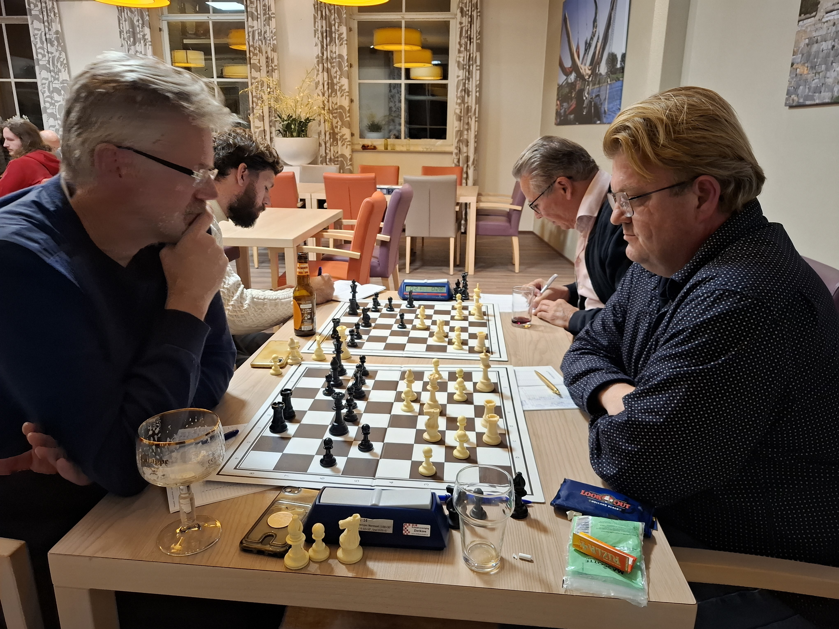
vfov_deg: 58.9
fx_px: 557
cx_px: 420
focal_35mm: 23
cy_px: 314
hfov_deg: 73.9
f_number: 1.8
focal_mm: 5.54
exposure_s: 1/33
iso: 400
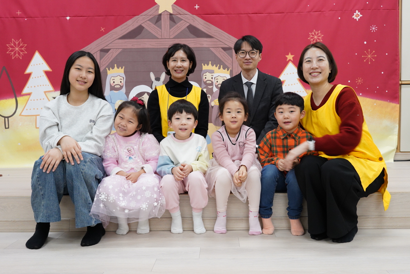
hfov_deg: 51.9
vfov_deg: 35.9
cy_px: 132
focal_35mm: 37
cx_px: 213
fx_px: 421
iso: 2500
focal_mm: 34
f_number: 6.3
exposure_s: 1/60
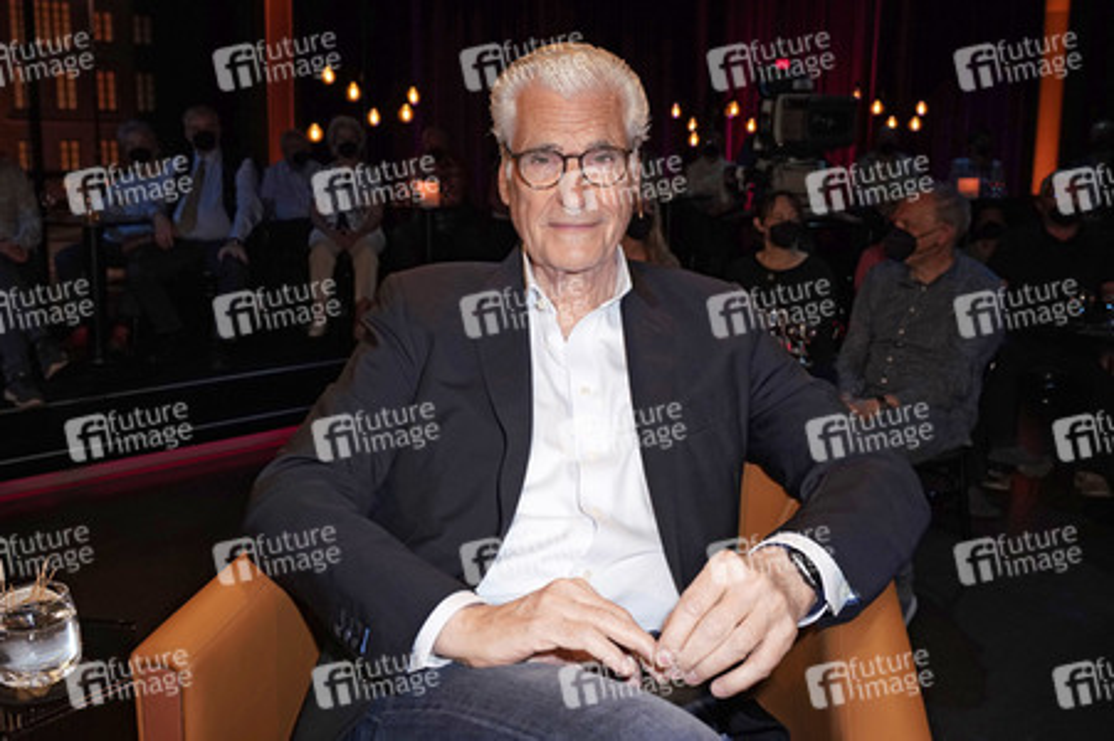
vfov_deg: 46.3
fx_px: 866
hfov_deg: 65.5
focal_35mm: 28
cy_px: 370
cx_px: 557
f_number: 6.3
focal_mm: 28
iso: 1600
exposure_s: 1/160
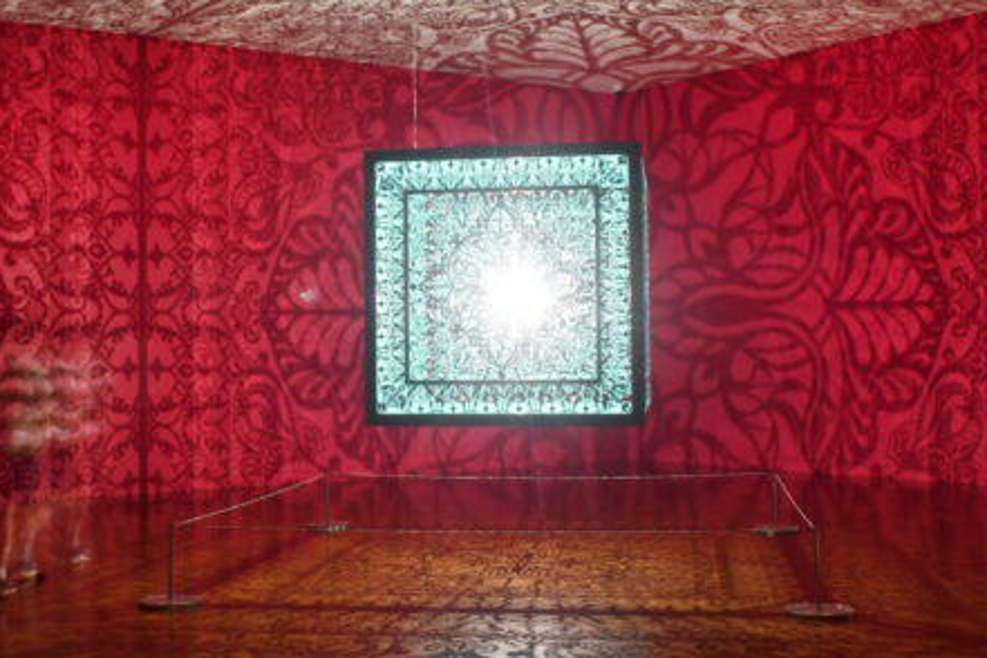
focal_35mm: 49
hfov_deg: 40.2
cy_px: 289
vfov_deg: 27.5
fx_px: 1343
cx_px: 412
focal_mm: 24
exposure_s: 1.3
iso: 400
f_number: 16
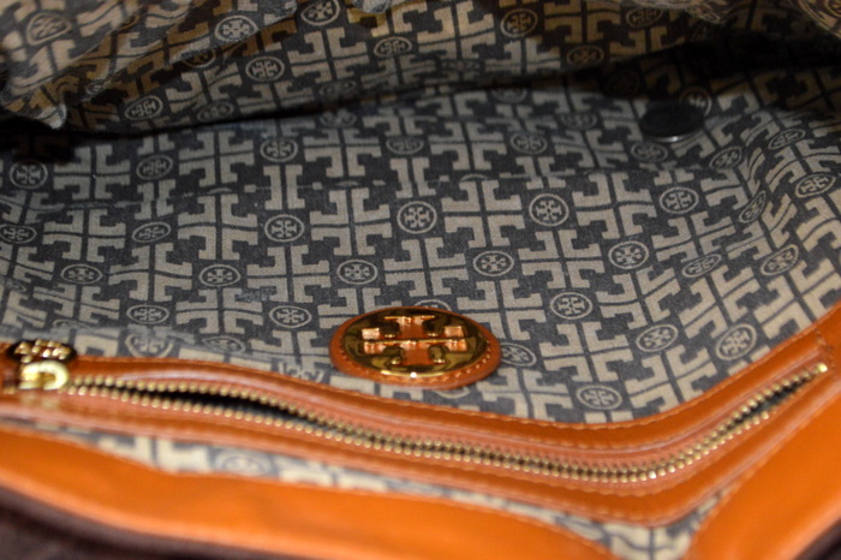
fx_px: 1926
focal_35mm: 82
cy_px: 280
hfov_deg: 24.6
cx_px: 420
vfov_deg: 16.5
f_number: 5.6
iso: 2200
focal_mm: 55
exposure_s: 1/60
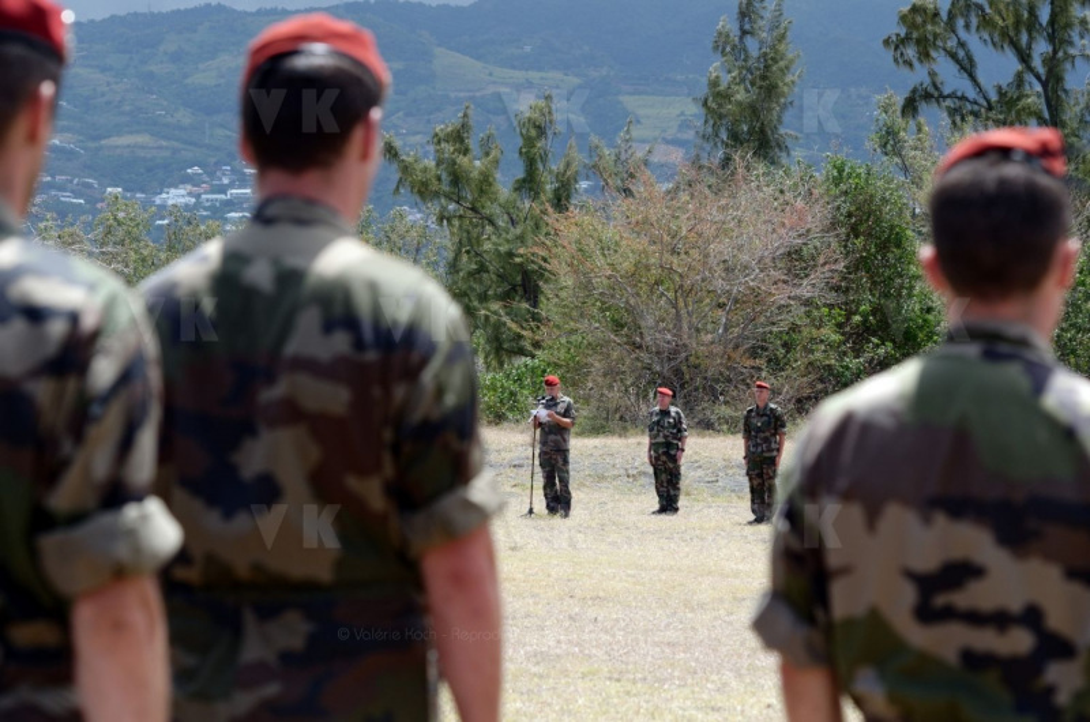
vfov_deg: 9.9
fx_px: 4170
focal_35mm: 138
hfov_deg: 14.9
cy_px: 361
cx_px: 545
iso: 200
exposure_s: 1/1000
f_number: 5.6
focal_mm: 92
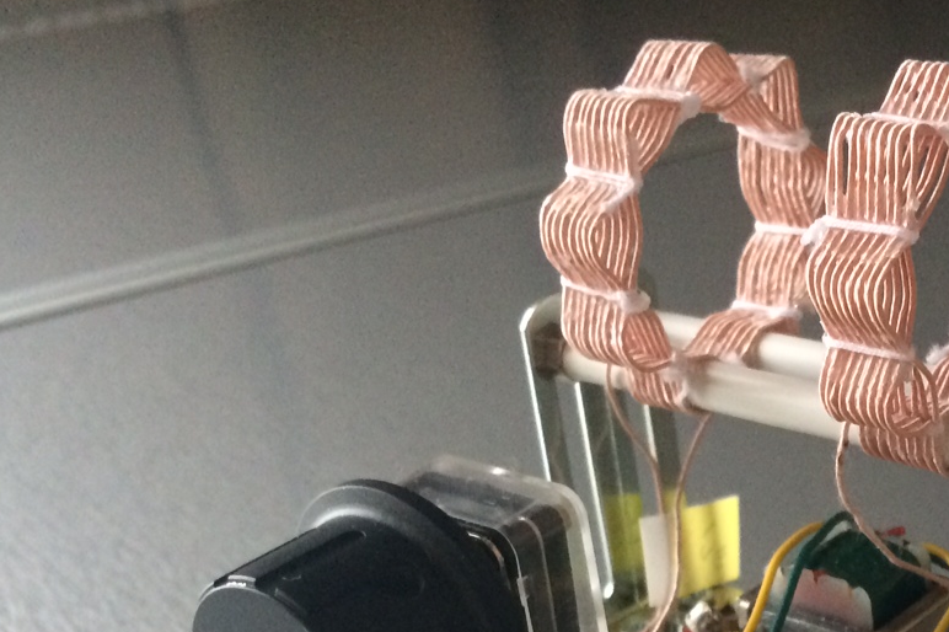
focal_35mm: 66
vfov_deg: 19.8
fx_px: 1739
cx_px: 845
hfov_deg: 29.3
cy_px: 665
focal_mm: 4.12
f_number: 2.2
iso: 250
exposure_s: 1/30
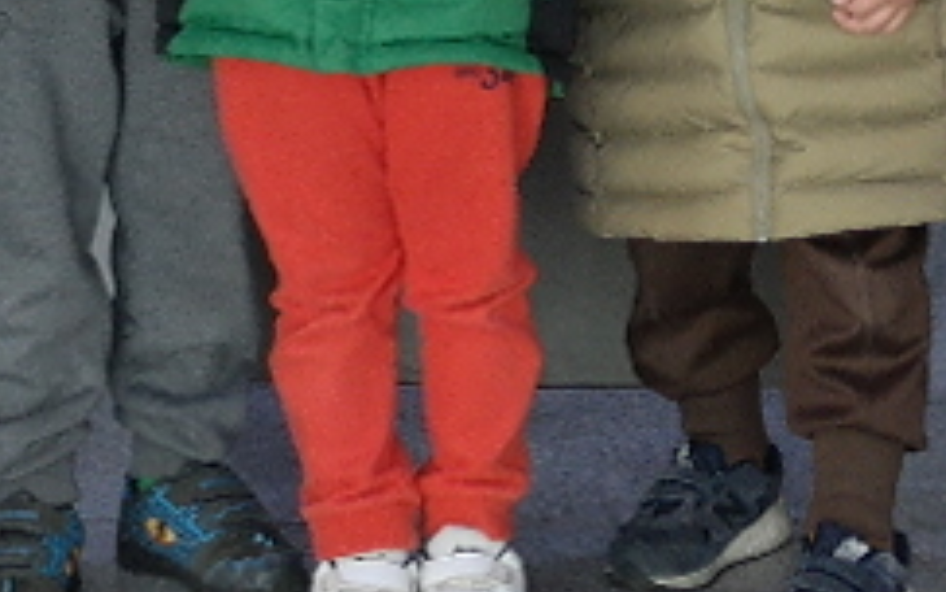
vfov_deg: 5.9
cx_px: 779
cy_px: -650
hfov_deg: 9.6
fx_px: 5596
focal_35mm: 217
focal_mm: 20
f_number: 3.5
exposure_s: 1/40
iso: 400
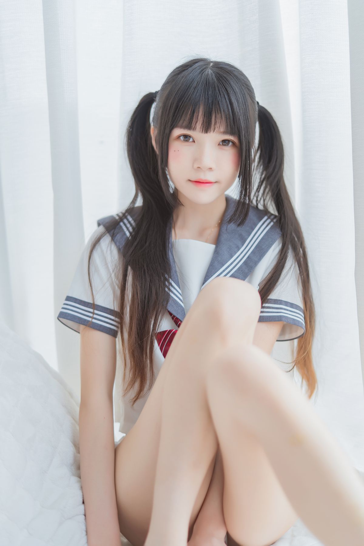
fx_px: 758
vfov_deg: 39.6
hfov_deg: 27.0
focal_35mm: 50
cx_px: 182
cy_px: 273
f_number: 1.4
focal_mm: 50
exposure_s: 1/250
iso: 125
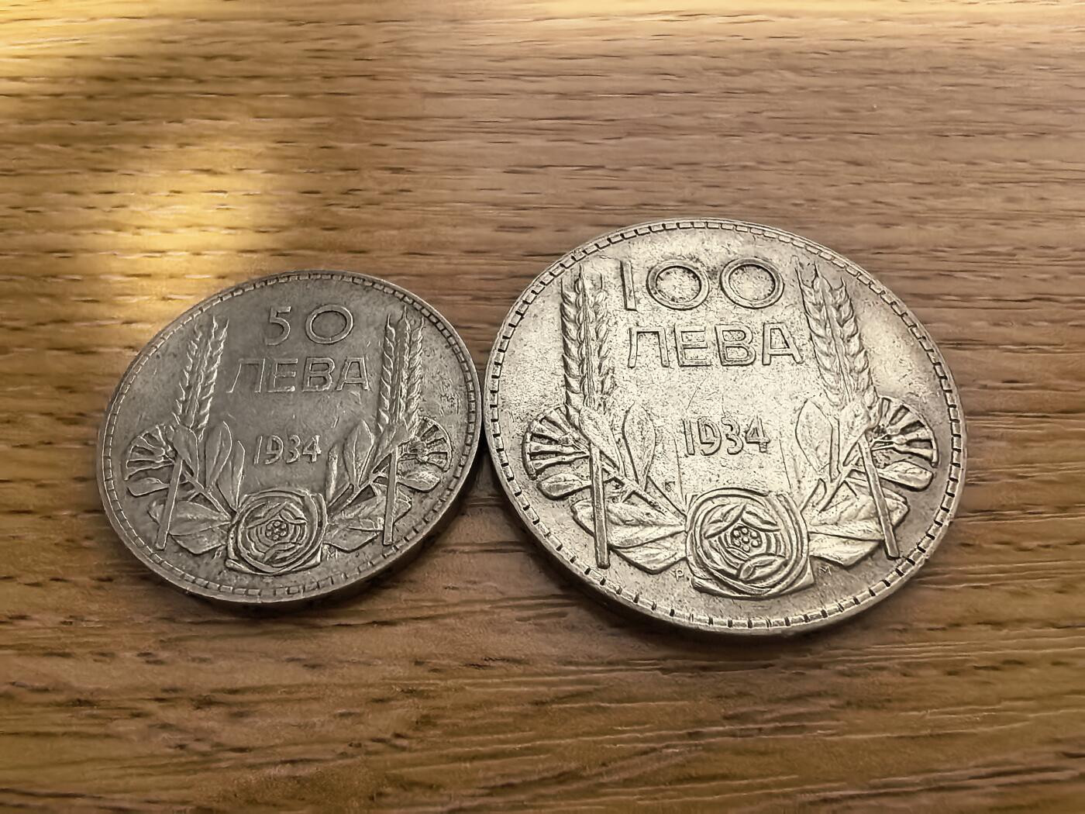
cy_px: 407
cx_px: 542
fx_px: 752
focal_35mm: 24
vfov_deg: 56.8
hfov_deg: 71.6
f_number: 2.2
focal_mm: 1.68
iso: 800
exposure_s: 1/20
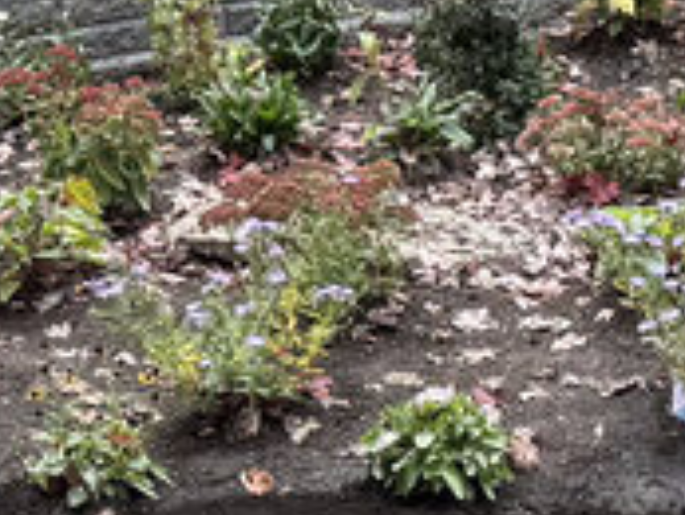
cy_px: 761
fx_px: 3287
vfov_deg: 8.8
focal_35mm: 166
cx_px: 1184
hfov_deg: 11.2
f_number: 1.78
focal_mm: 6.76
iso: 80
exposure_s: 1/385
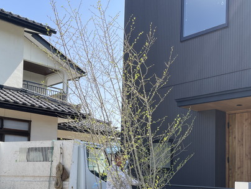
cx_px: 133
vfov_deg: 31.3
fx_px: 326
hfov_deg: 42.1
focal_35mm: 45
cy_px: 154
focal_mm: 4.2
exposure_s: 1/1289
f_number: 1.6
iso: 32
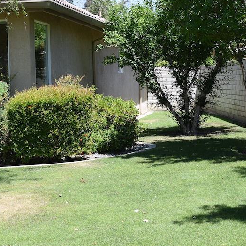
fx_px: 603
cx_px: 220
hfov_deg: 22.5
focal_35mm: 75
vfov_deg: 23.0
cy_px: 84
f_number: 8
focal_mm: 24
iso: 200
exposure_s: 1/250
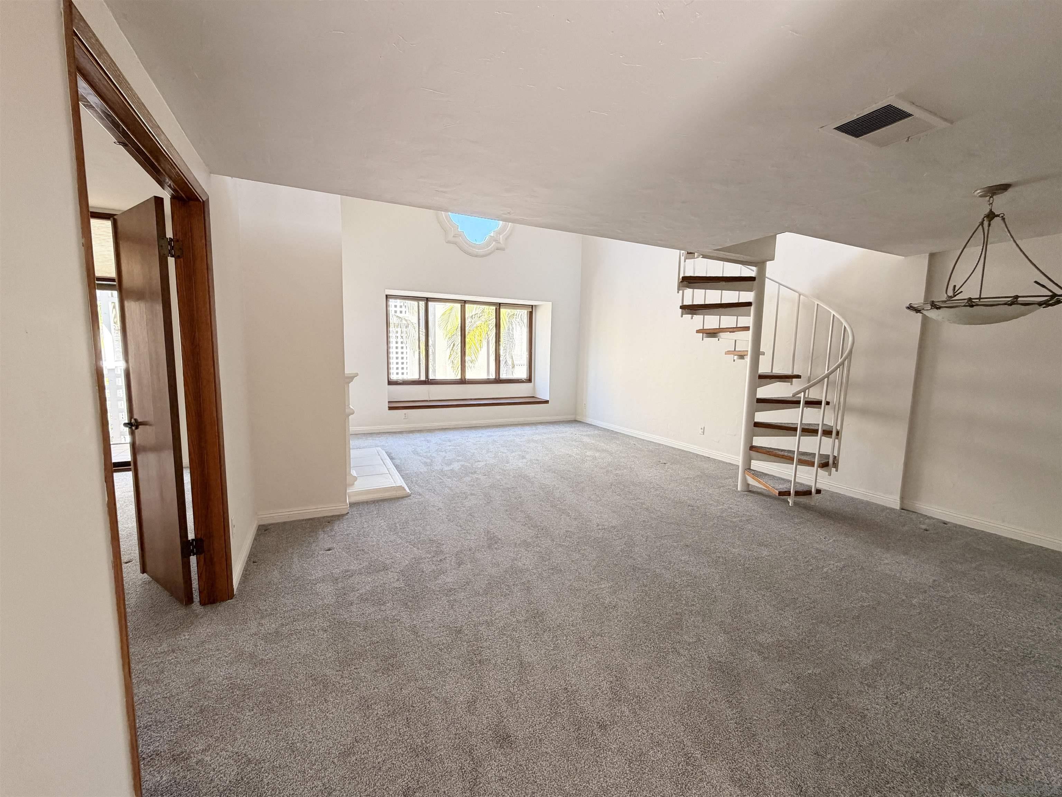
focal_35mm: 14
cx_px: 531
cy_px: 398
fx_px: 430
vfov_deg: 85.7
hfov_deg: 102.1
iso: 160
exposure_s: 1/121
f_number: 2.2
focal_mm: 2.22
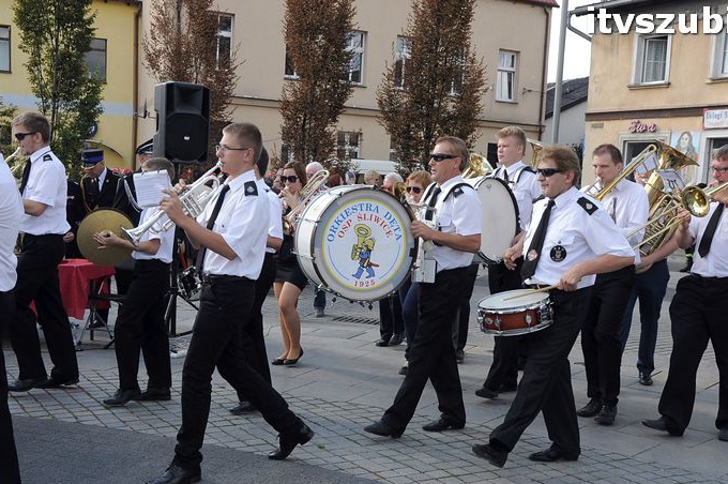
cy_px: 291
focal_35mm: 45
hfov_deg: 43.6
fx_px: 909
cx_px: 373
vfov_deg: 29.7
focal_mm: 24
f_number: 9
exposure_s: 1/320
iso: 400
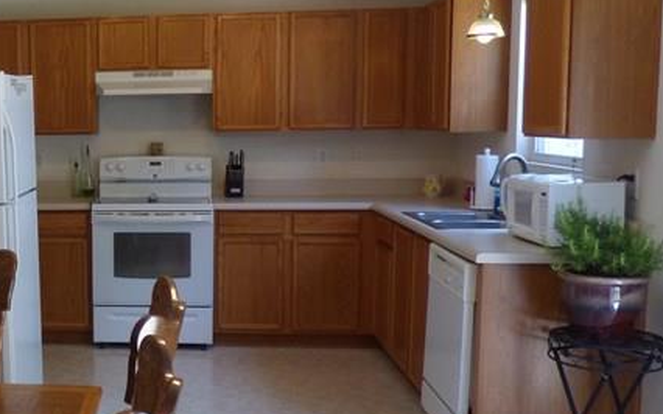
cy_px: 237
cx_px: 51
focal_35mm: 51
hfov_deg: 36.8
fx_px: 921
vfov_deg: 25.3
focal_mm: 3.58
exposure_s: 1/60
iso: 160
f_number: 2.8
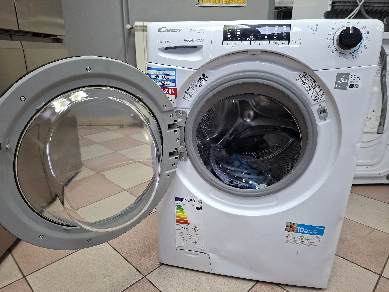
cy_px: 146
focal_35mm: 23
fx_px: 258
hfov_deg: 73.9
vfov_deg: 58.9
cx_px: 194
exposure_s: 1/50
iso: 200
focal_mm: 5.54
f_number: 1.8
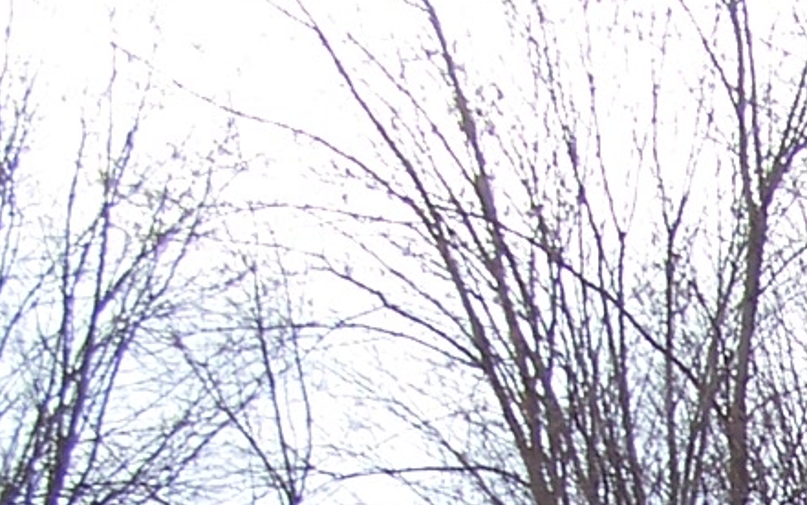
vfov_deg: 6.6
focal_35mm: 187
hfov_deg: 10.5
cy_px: 1277
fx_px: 4114
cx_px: 1499
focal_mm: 6.3
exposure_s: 1/350
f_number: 2.8
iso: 80
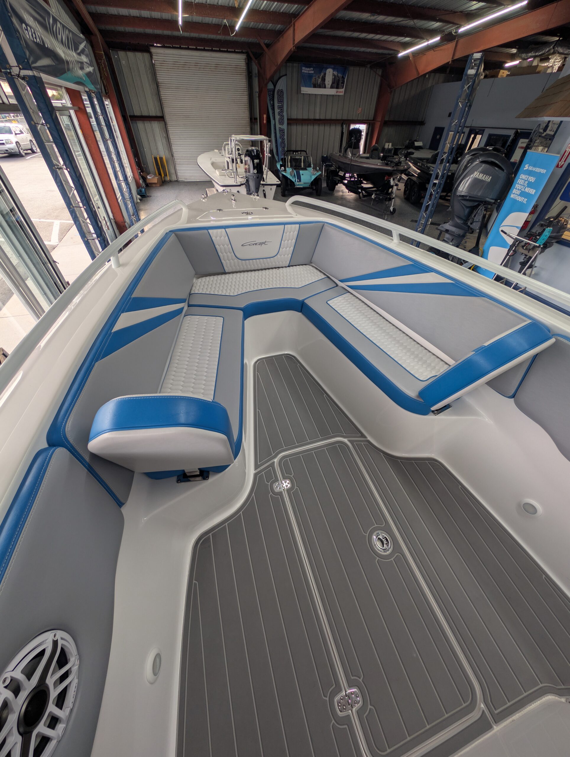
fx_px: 263
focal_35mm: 12
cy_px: 378
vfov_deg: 110.5
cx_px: 285
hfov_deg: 94.6
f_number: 1.95
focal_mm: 2.23
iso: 65
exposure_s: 1/120
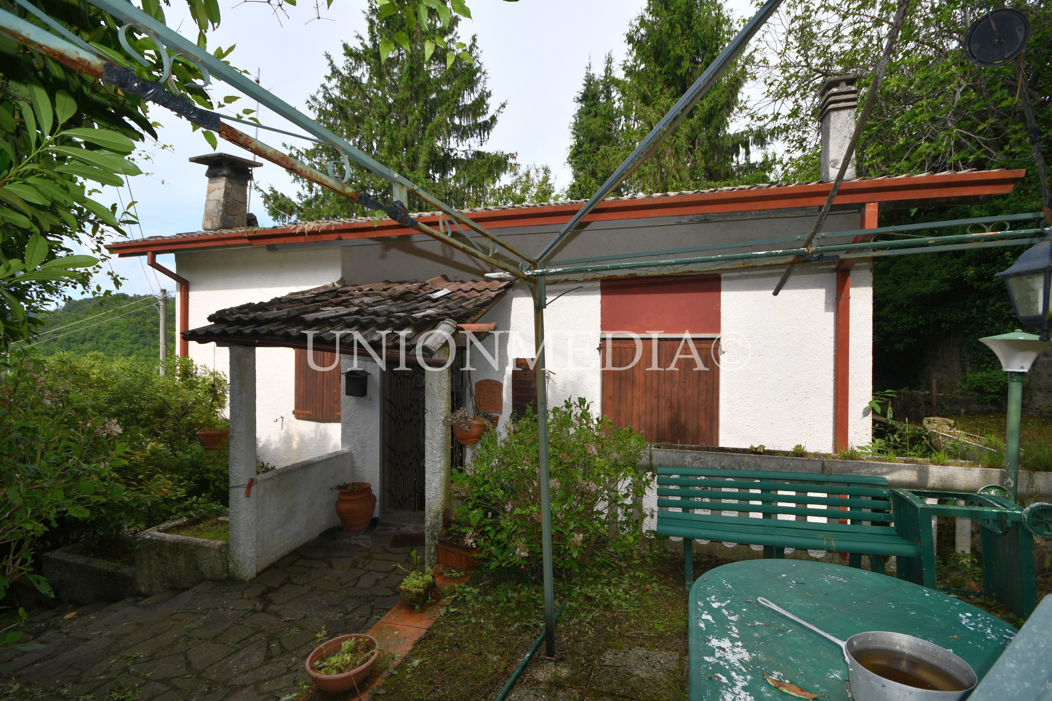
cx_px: 526
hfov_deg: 96.7
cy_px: 350
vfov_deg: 73.8
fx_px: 468
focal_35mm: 16
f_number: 7.1
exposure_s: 1/250
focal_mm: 11
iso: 100
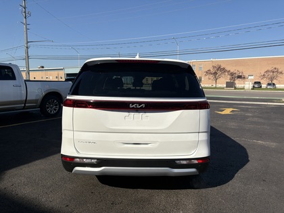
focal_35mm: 26
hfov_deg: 67.3
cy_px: 106
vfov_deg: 53.1
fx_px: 213
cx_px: 142
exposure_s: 1/6993
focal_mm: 5.96
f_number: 1.6
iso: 50
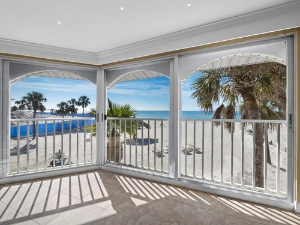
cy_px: 112
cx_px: 150
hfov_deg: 102.1
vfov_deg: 85.7
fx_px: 121
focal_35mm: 14
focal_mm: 7
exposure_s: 1/125
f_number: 11
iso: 400
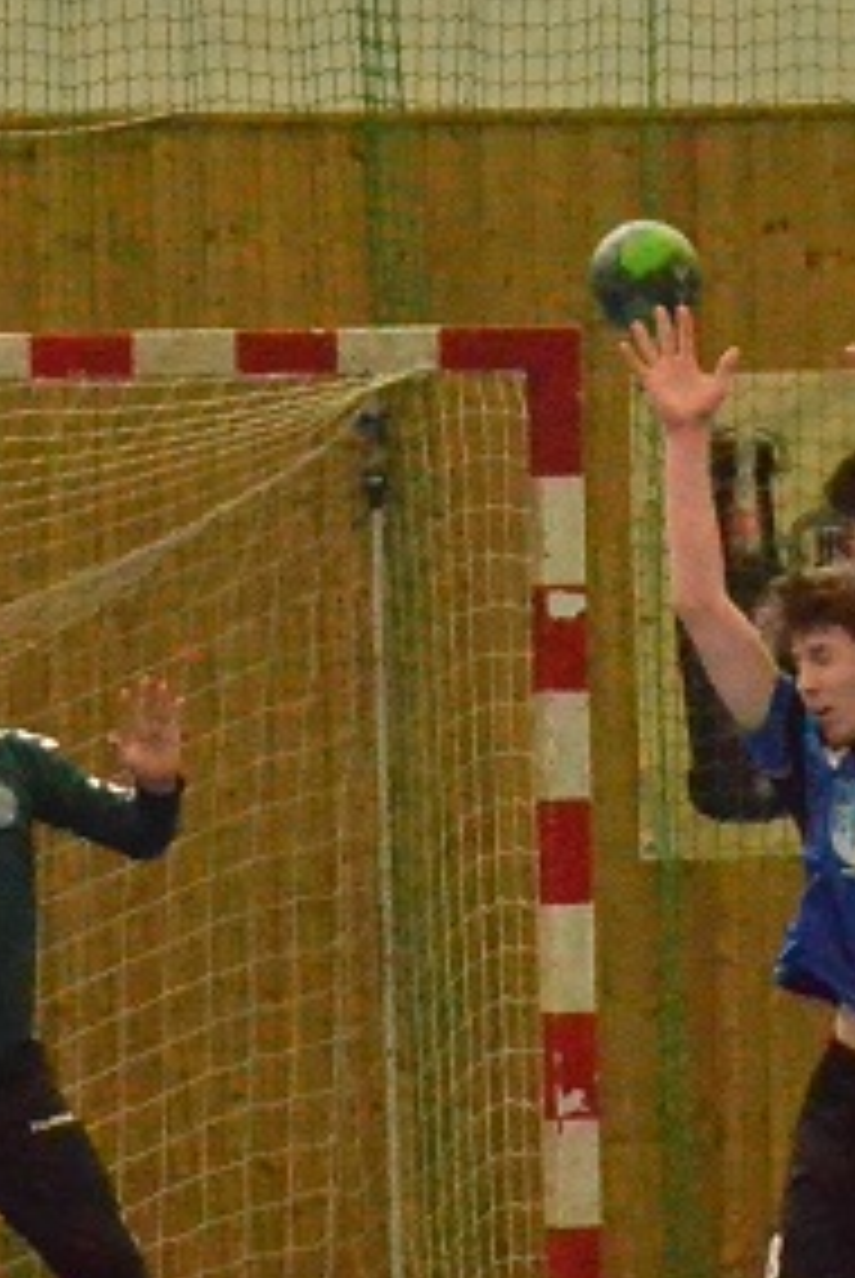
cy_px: 891
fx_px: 21997
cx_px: 846
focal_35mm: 619
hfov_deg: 2.2
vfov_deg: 3.3
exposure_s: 1/1000
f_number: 6.3
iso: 6400
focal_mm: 98
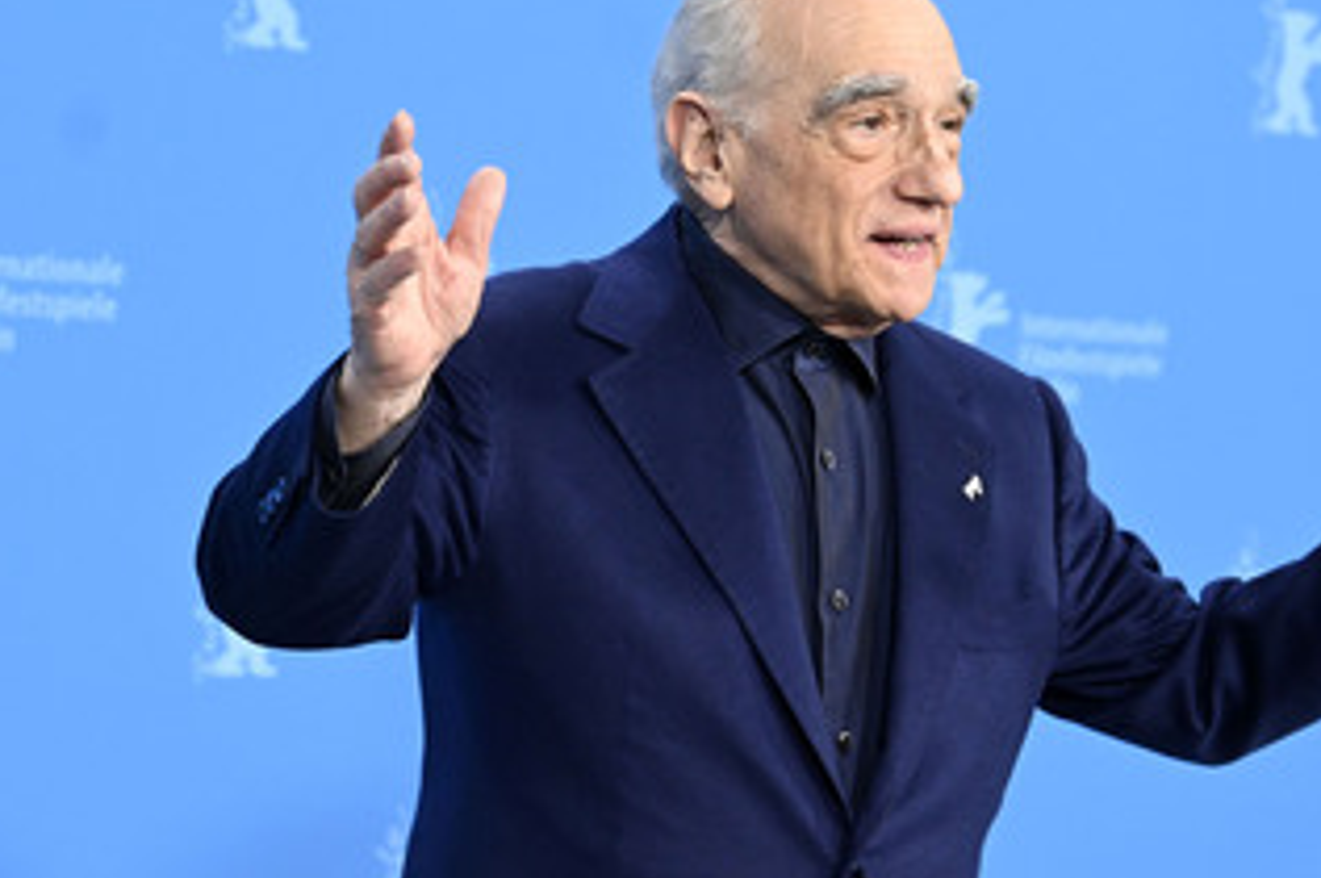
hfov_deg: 20.4
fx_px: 3666
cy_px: 502
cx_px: 830
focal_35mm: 100
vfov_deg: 13.7
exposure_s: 1/640
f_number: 4
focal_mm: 70
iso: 3200
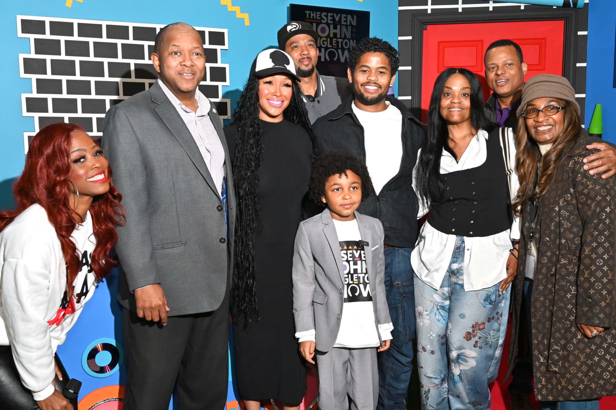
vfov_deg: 36.9
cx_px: 308
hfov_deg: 53.1
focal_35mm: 36
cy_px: 205
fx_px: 616
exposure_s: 1/200
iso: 640
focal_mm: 24
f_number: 8
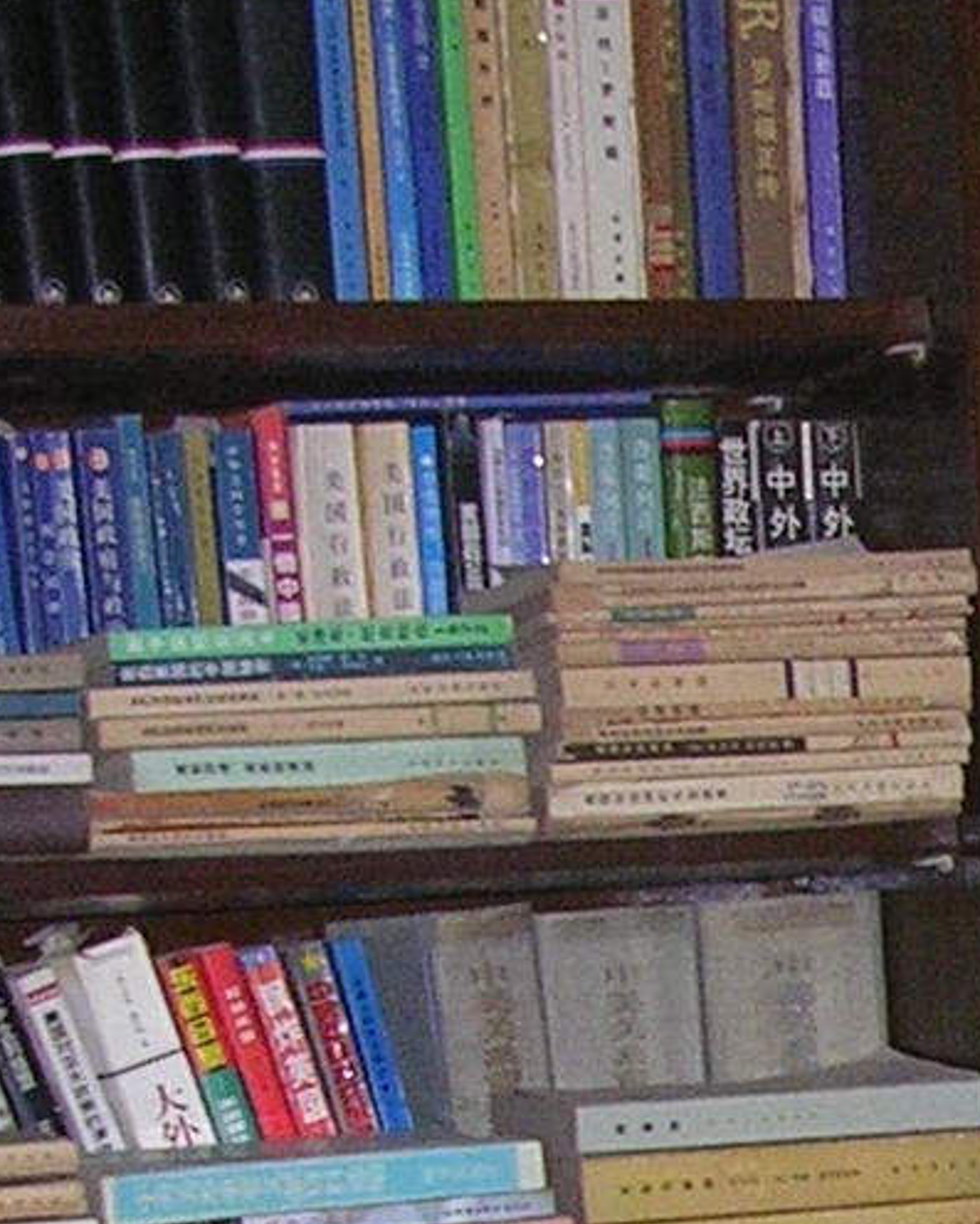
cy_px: 1710
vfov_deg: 12.1
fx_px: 5545
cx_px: 1725
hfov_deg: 9.6
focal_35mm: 153
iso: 89
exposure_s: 1/60.1
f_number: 2.8
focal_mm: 5.8
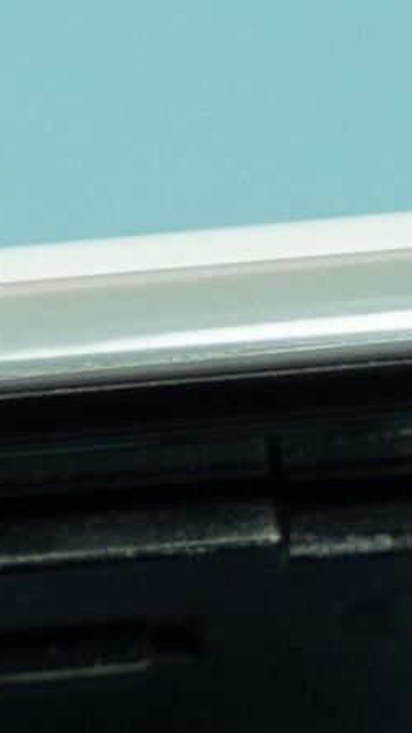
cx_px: 1541
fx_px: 6081
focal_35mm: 313
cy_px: 301
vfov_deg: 6.9
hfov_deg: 3.7
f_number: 5.6
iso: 640
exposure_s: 1/100
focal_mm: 70
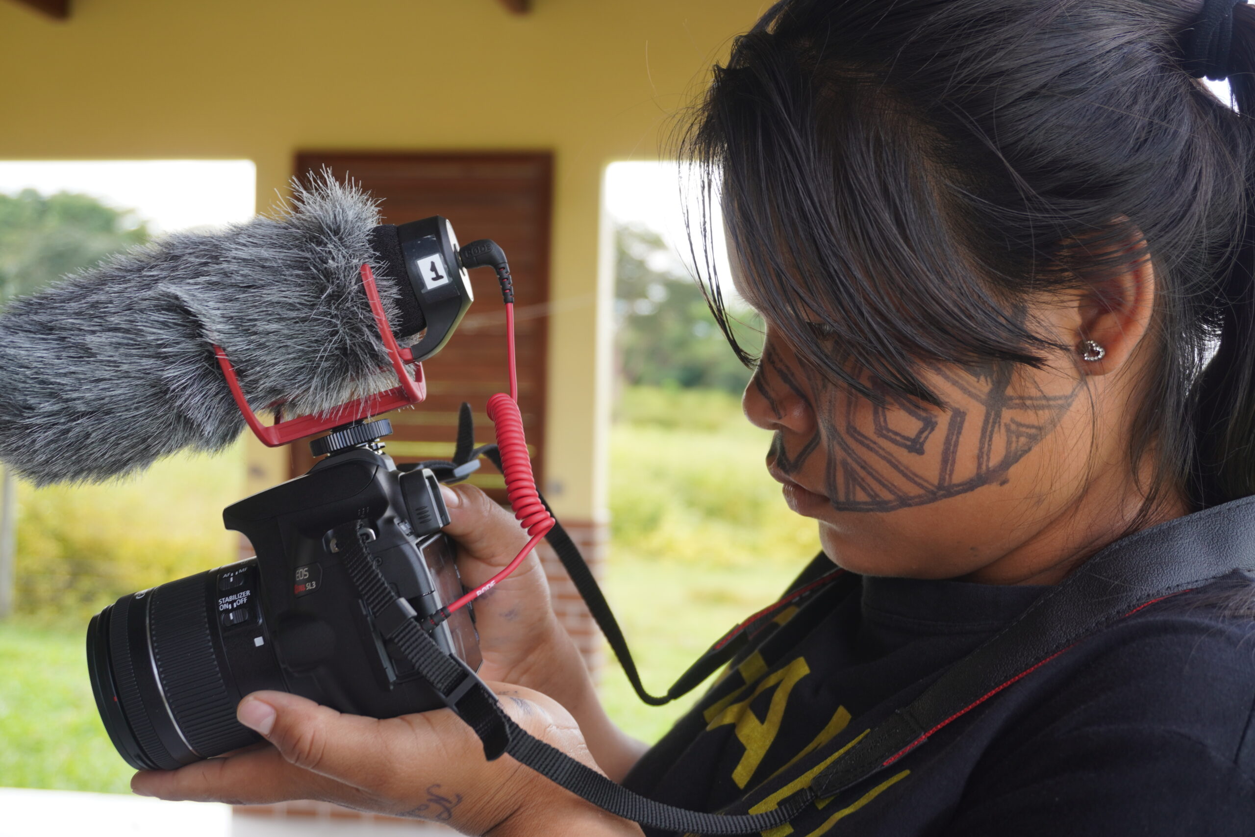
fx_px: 1621
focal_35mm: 46
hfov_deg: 42.3
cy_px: 418
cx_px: 628
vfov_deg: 28.9
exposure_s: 1/60
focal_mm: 31
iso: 100
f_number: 5
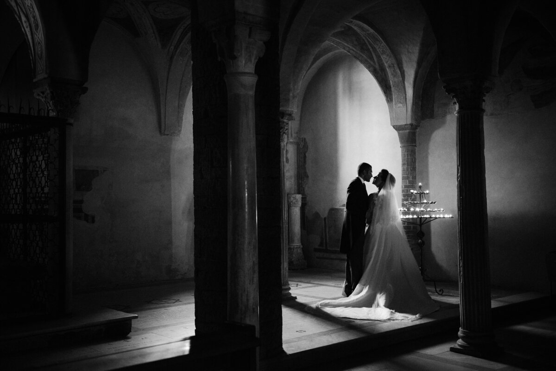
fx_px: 618
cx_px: 278
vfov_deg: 33.4
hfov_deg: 48.4
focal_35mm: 40
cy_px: 186
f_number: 2.8
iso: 2000
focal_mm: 40
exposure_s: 1/100
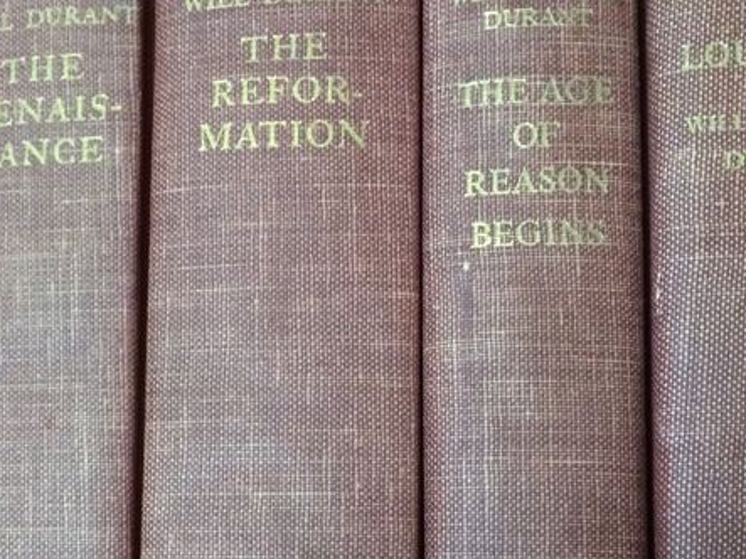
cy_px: 461
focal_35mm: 61
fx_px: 1314
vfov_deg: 23.6
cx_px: 224
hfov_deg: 31.3
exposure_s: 1/17
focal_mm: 4.12
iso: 320
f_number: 2.2
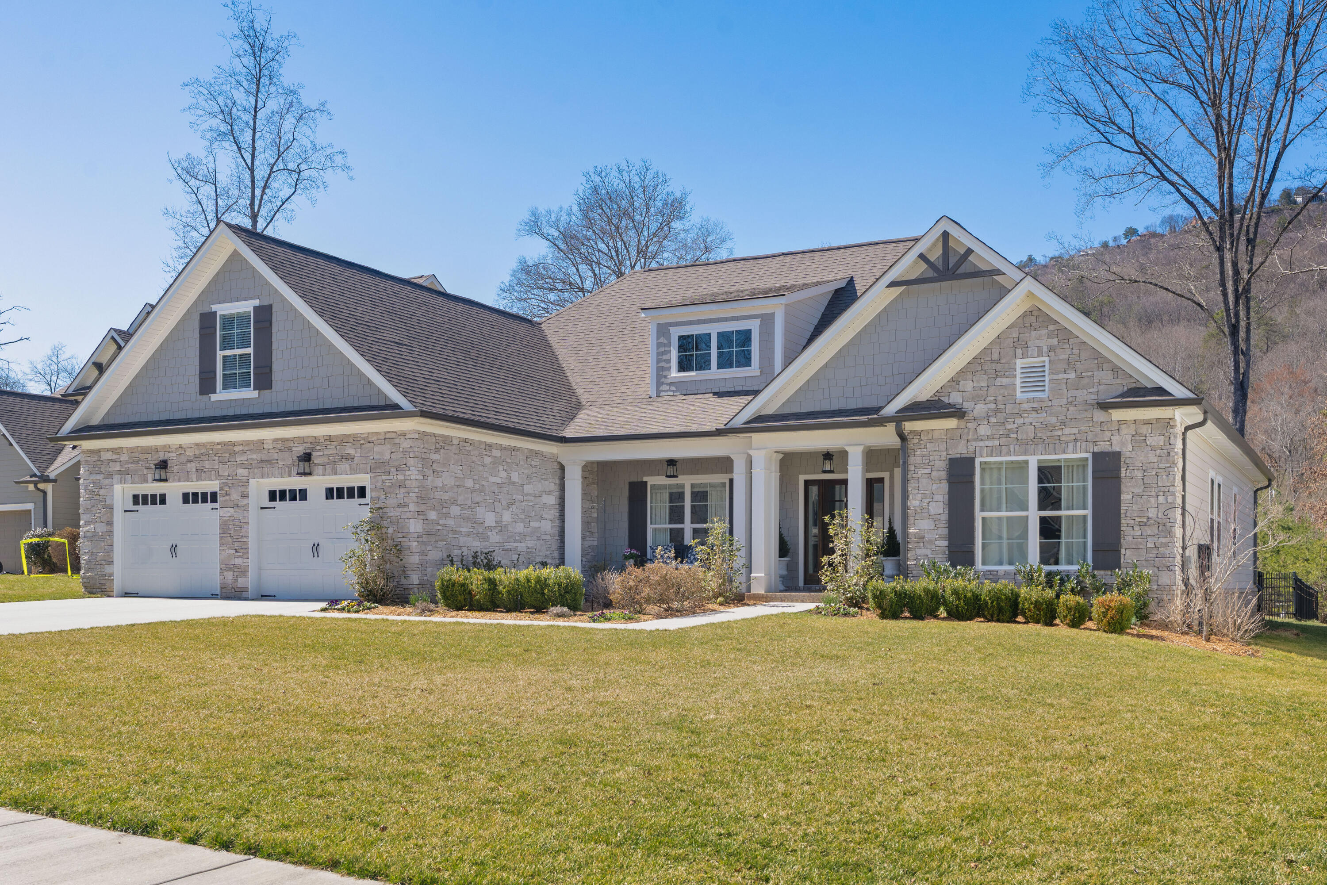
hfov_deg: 54.4
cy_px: 442
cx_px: 664
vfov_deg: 37.9
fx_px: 1290
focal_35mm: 35
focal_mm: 35
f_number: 7.1
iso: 320
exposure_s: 1/500
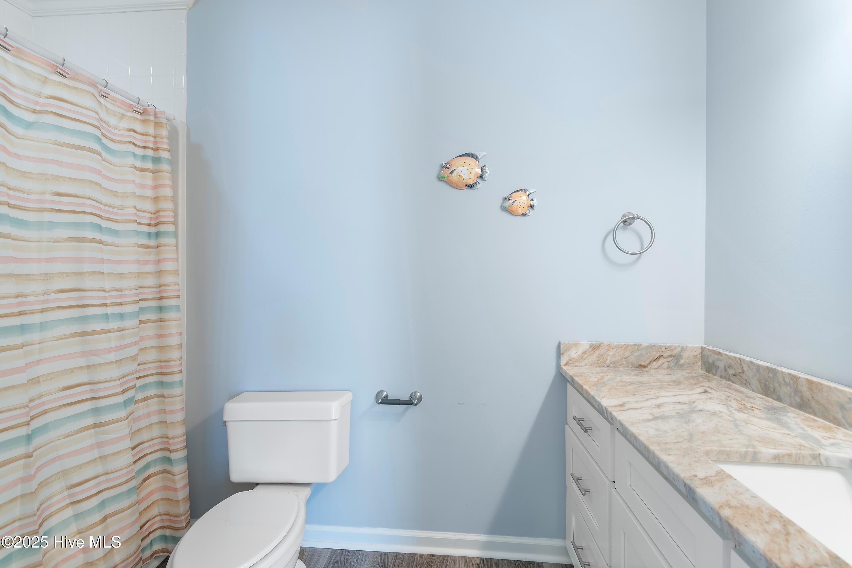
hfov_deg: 100.4
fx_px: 355
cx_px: 426
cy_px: 284
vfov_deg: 77.3
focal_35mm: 15
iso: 100
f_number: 4.5
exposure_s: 1/3
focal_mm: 10
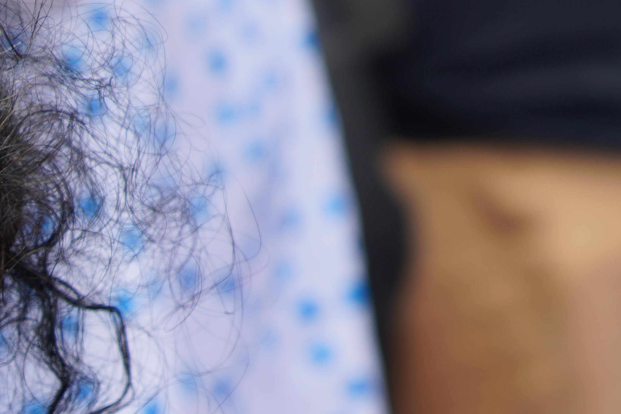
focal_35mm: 150
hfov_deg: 12.9
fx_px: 2587
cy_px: 546
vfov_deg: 9.0
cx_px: -357
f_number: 4.5
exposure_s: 1/320
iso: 100
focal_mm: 42
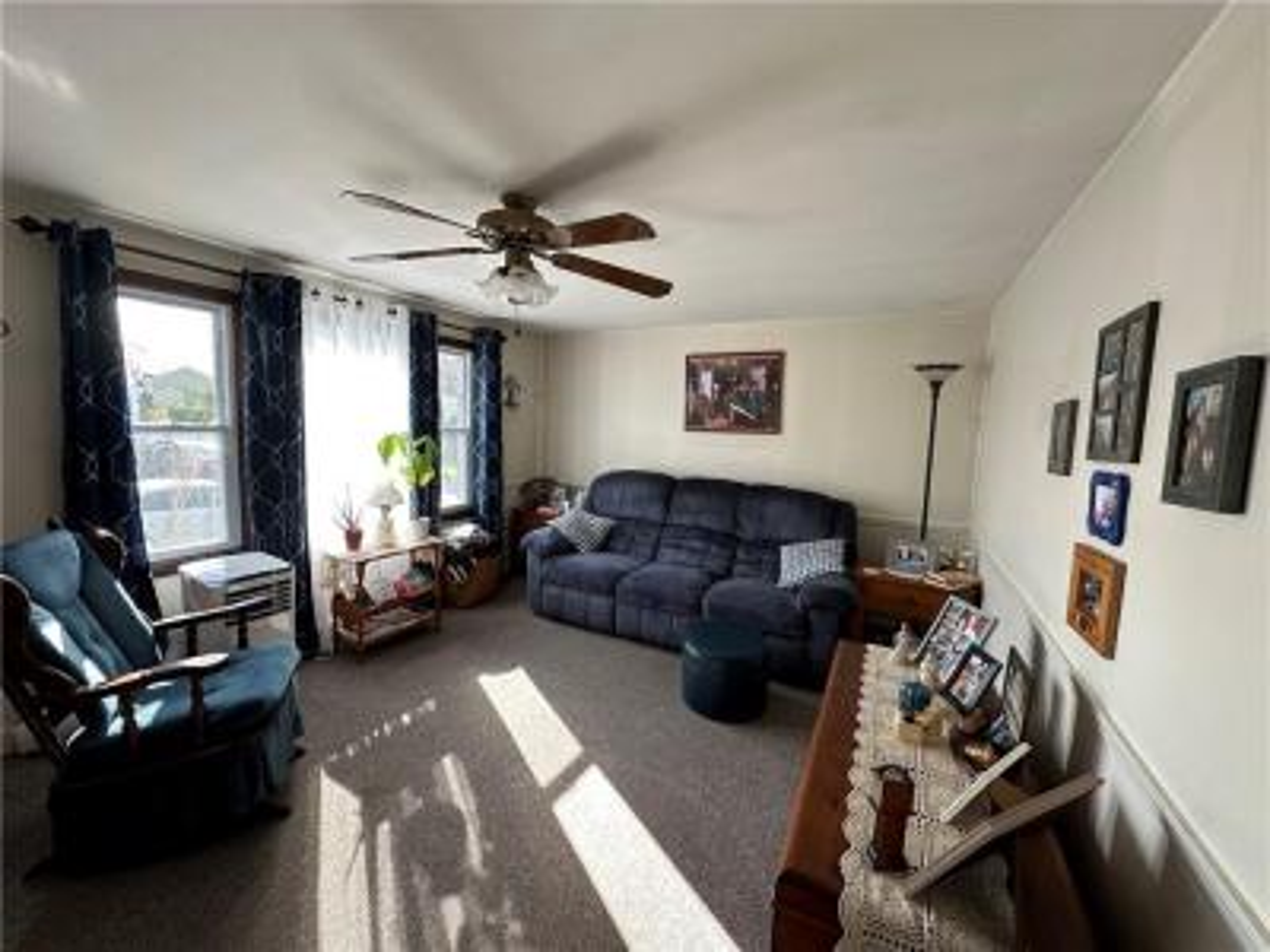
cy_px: 476
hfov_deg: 102.1
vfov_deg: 85.7
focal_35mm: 14
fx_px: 514
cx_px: 635
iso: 50
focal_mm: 2.22
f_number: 2.2
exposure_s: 1/99
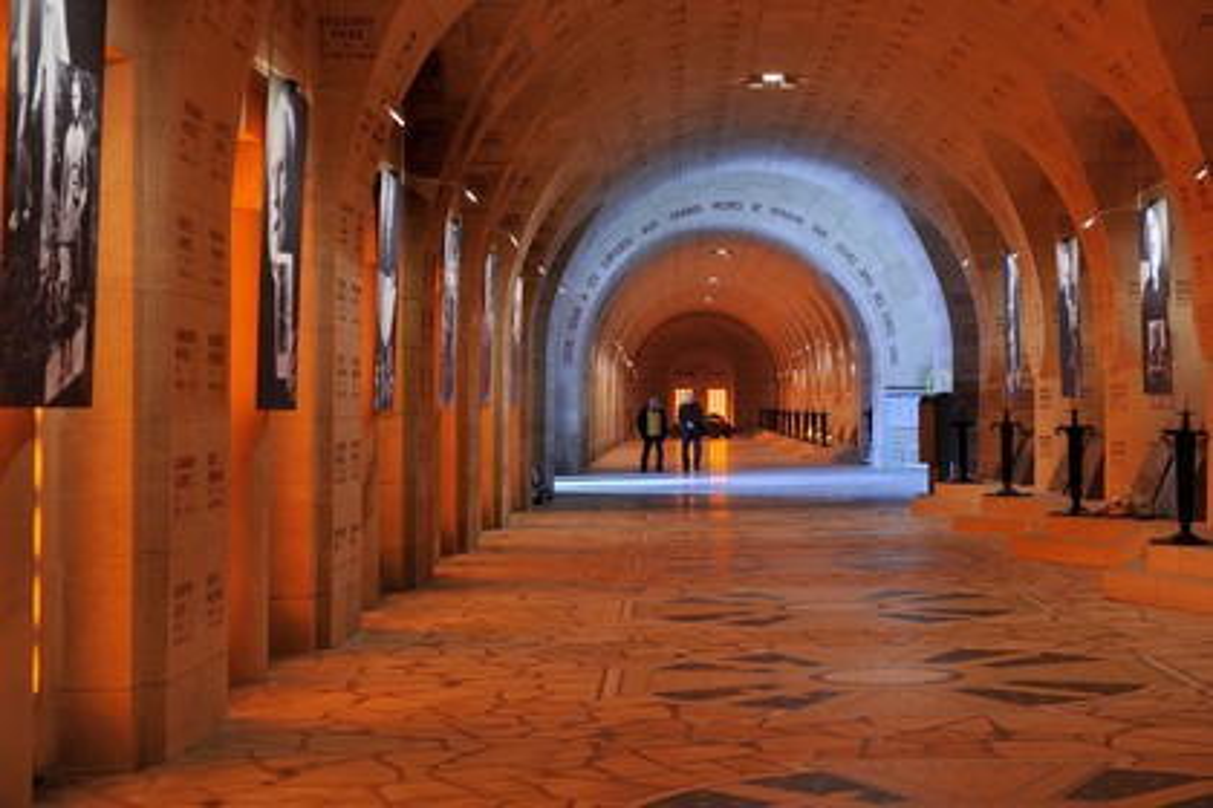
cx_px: 606
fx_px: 2089
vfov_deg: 21.9
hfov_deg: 32.4
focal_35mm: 62
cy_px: 404
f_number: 4
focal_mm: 62
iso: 1600
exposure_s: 1/30
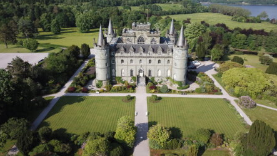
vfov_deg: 40.1
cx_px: 138
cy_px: 67
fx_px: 213
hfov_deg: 66.1
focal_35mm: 29
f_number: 2.2
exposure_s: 1/1199
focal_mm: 4.7
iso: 100
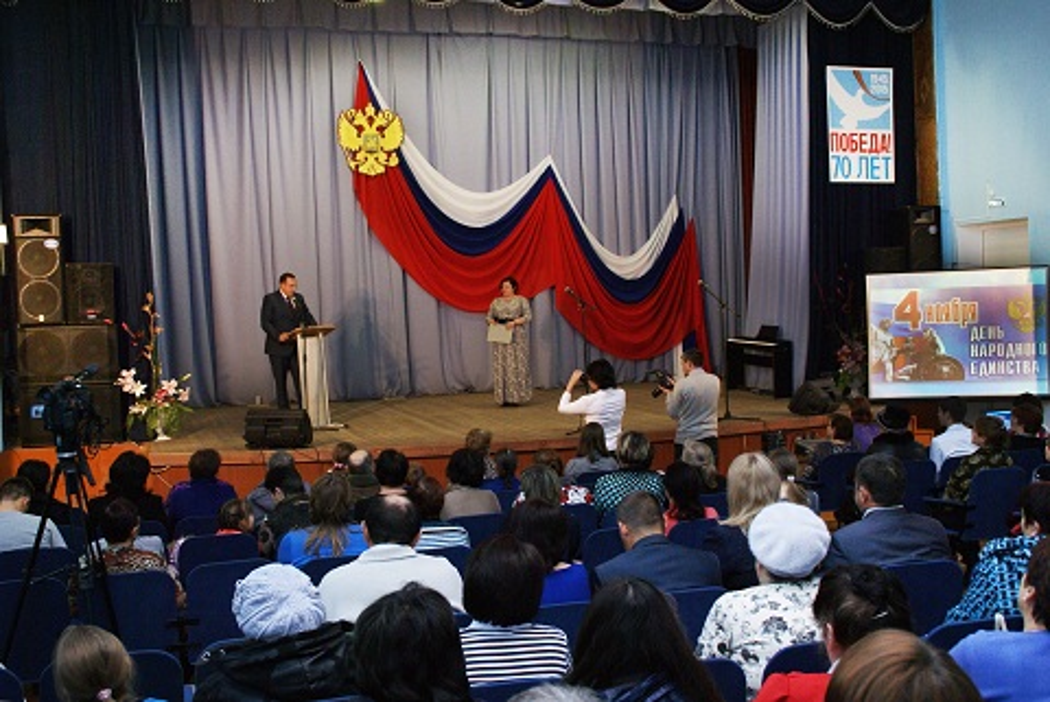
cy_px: 351
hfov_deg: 53.1
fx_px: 1051
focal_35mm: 36
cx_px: 525
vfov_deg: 36.9
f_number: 5.6
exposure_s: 1/60
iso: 400
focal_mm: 24
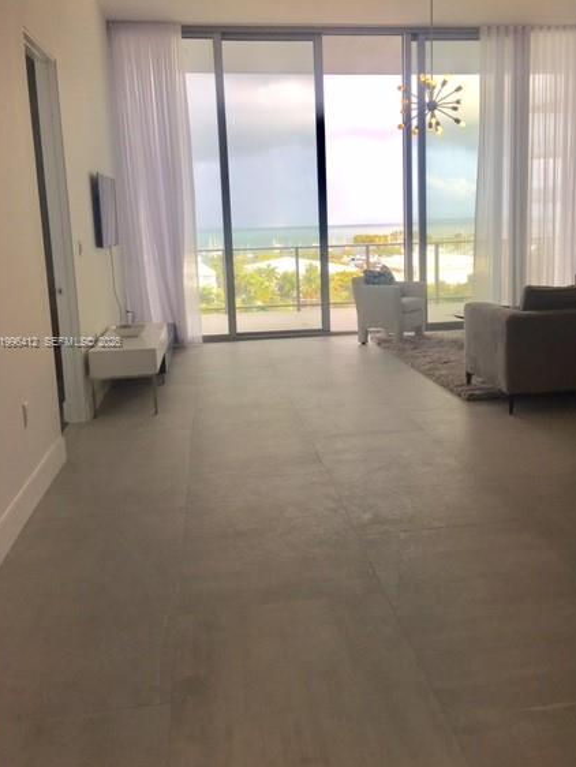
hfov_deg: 42.9
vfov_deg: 55.2
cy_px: 343
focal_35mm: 33
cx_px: 313
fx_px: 732
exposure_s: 1/275
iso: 25
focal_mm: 4.15
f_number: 2.2
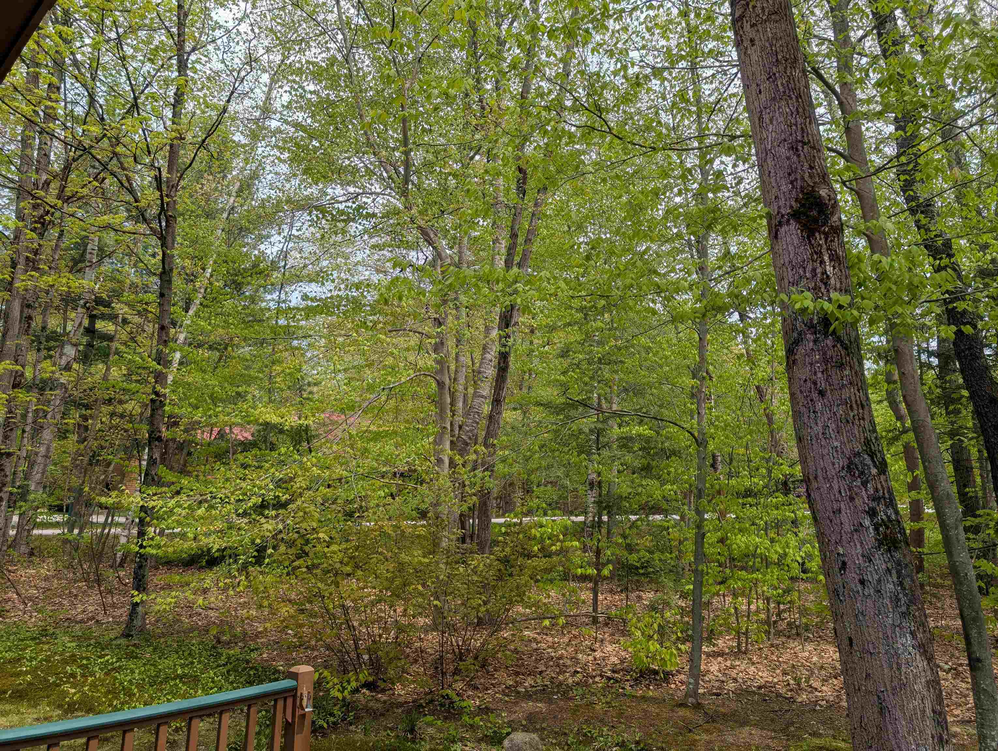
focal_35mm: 24
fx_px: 693
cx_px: 499
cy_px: 376
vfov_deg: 56.9
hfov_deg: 71.5
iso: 20
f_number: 1.68
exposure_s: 1/628
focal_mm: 6.9
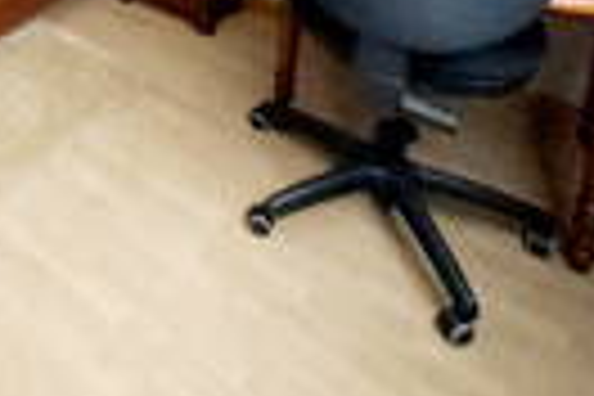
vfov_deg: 27.8
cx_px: -18
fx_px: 561
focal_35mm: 34
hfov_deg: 45.7
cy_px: -184
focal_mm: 1.42
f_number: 2.2
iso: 400
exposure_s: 1/24
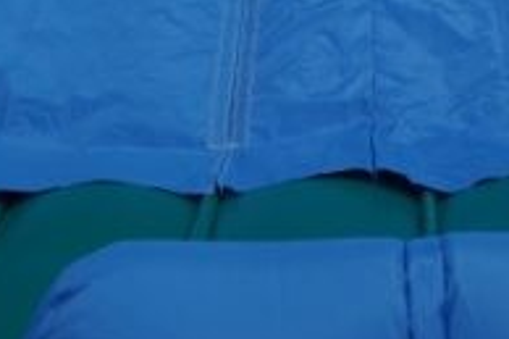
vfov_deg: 9.5
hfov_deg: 16.1
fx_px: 1794
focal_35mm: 127
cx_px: 344
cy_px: -480
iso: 100
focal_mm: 16
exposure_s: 1/400
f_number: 5
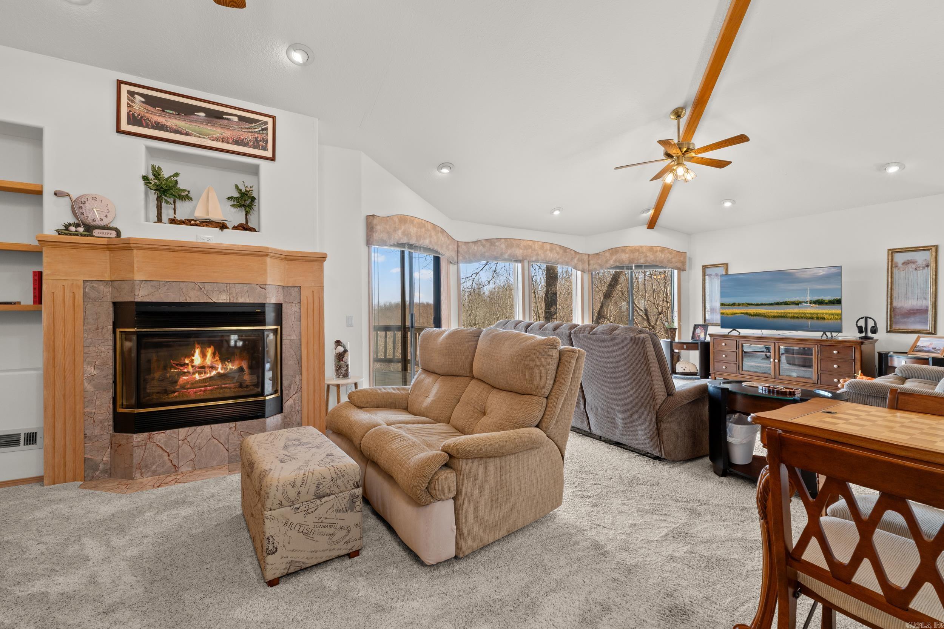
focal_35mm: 15
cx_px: 472
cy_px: 314
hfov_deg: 100.4
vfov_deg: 77.3
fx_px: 393
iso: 200
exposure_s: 1/1.25
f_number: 9
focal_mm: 10
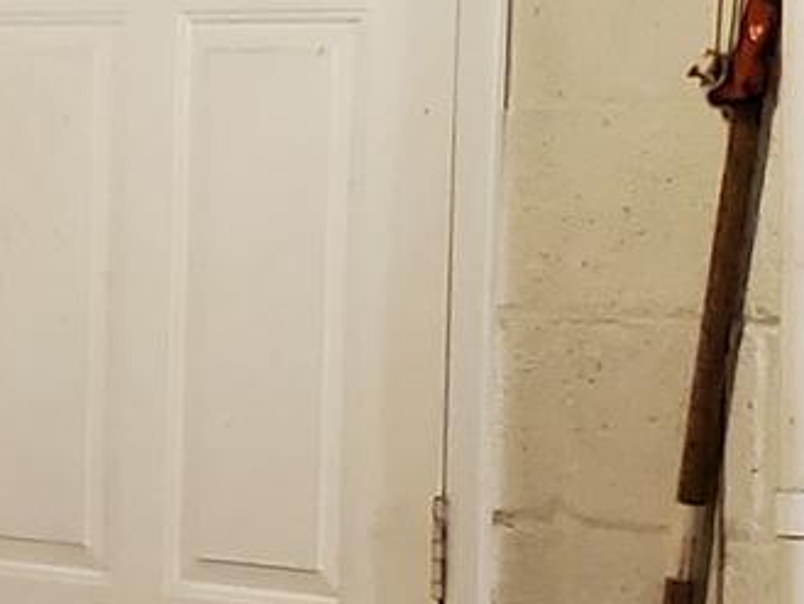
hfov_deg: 11.8
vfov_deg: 9.2
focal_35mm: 162
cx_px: -298
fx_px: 3764
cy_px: 350
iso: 500
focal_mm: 4.3
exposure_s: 1/39
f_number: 1.5
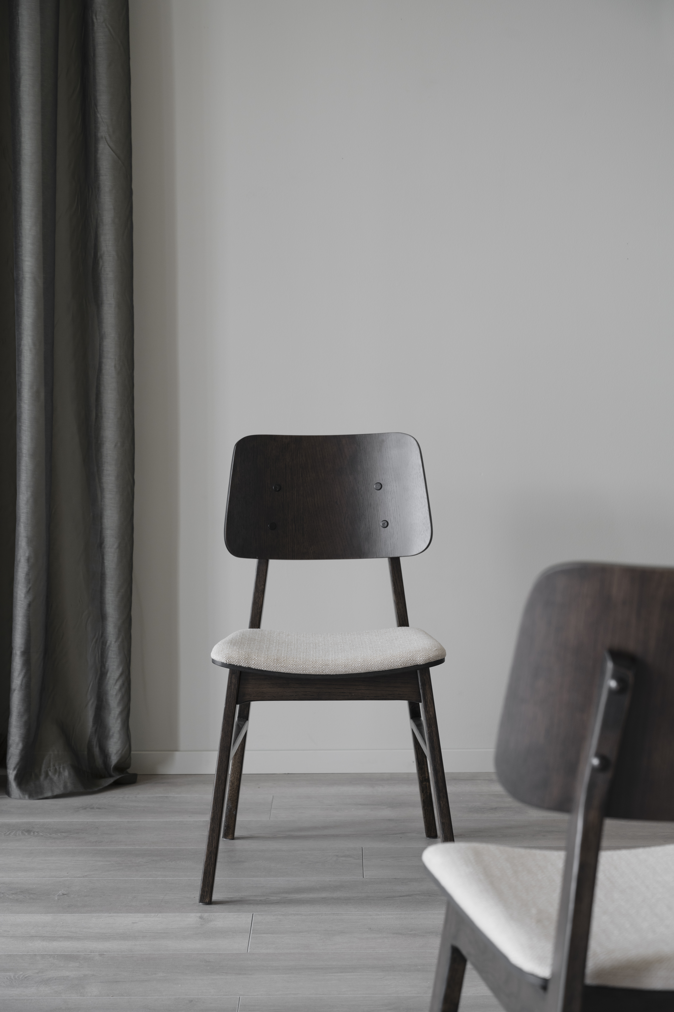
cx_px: 337
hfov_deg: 19.5
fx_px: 1966
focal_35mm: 70
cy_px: 506
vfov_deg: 28.8
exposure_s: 4
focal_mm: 70
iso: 160
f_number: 5.6
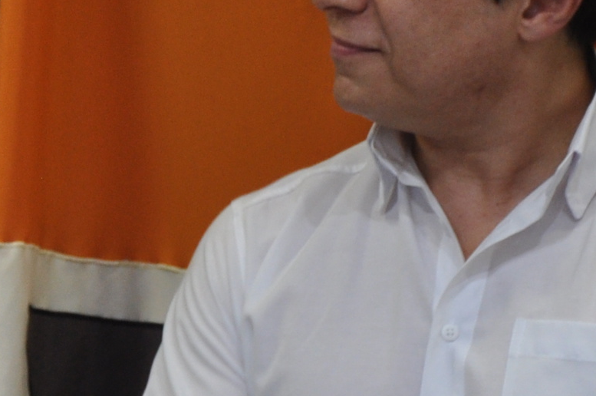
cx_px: -139
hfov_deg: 5.3
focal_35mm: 385
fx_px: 6366
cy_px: 315
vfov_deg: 3.6
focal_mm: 62
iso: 500
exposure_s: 1/30
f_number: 5.3
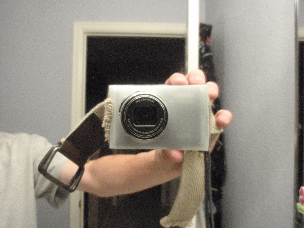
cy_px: 114
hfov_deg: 63.4
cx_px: 152
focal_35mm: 28
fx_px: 246
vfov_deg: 49.7
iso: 800
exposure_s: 1/50
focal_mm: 5
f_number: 3.2
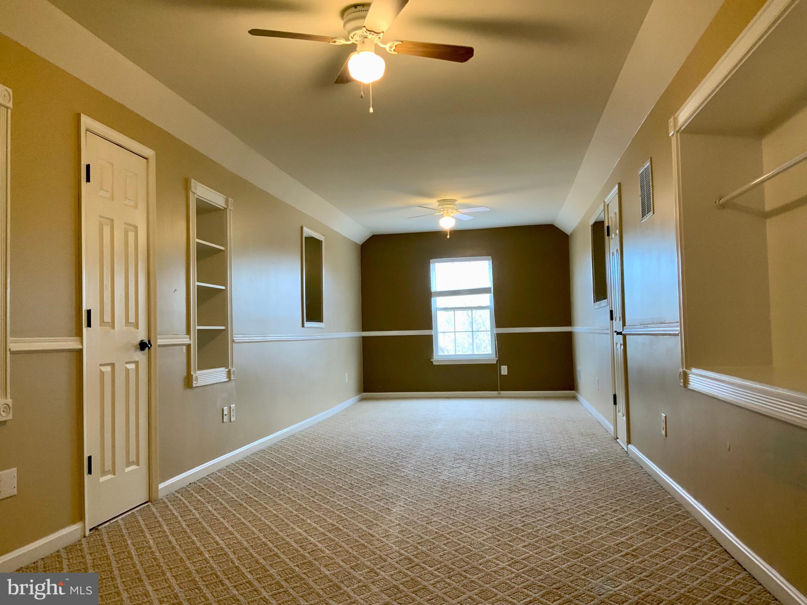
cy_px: 302
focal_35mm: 29
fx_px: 676
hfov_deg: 61.7
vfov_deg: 48.2
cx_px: 404
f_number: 1.8
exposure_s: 1/60
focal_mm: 3
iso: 125
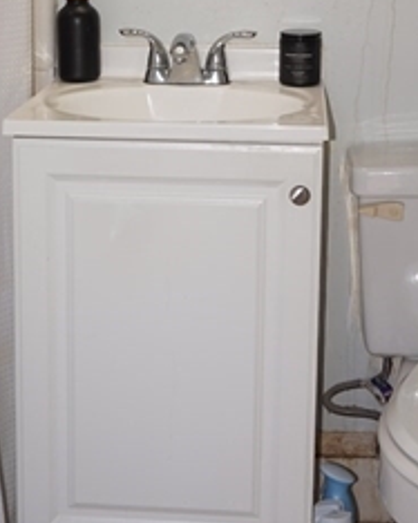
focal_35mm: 74
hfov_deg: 20.7
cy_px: 42
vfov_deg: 24.9
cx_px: 216
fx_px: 1145
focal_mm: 16
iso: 100
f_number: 4
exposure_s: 1/60
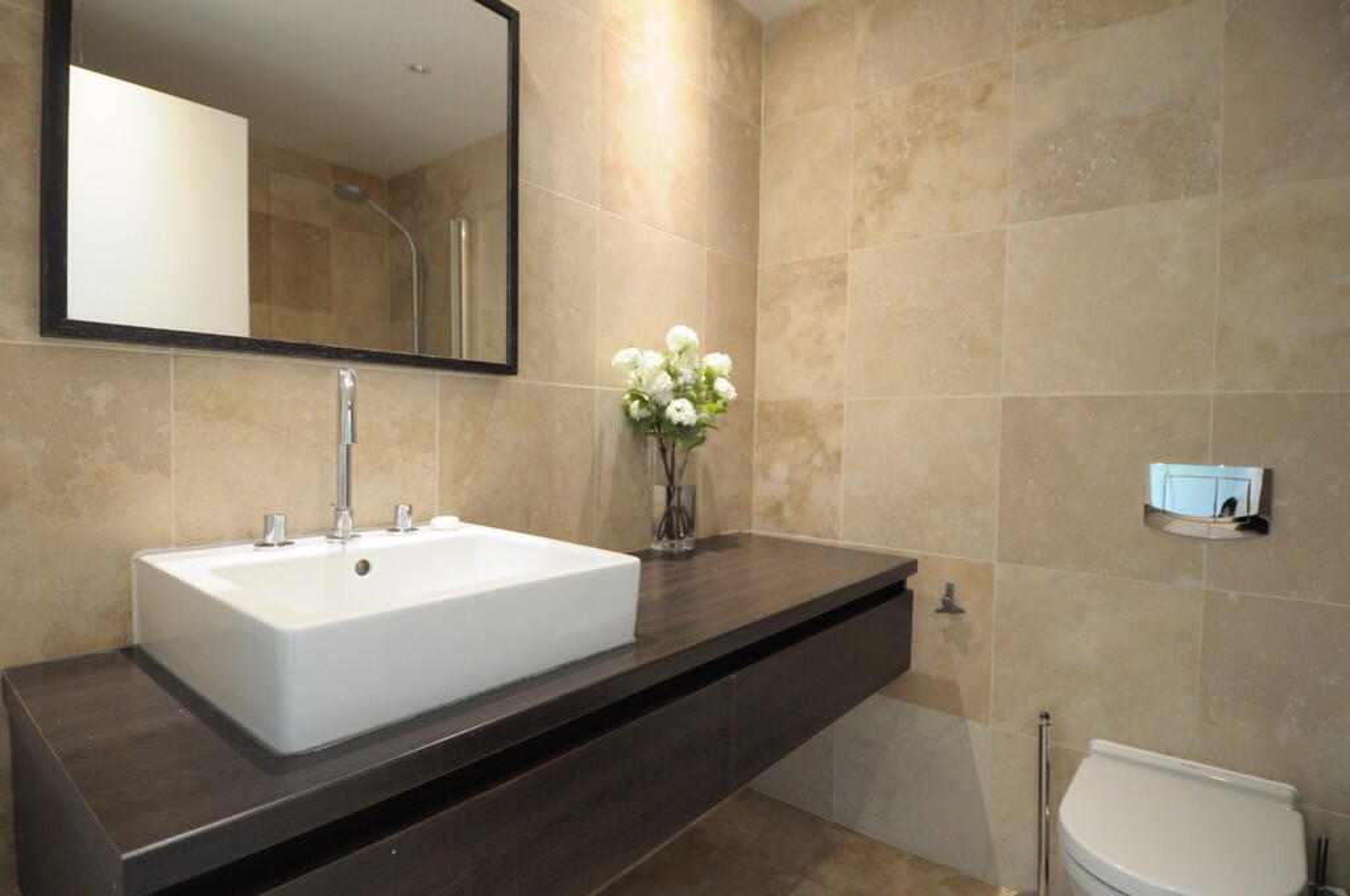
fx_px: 674
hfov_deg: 90.1
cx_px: 675
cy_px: 448
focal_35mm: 18
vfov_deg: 67.2
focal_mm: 12
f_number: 4
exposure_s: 1/40
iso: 1250
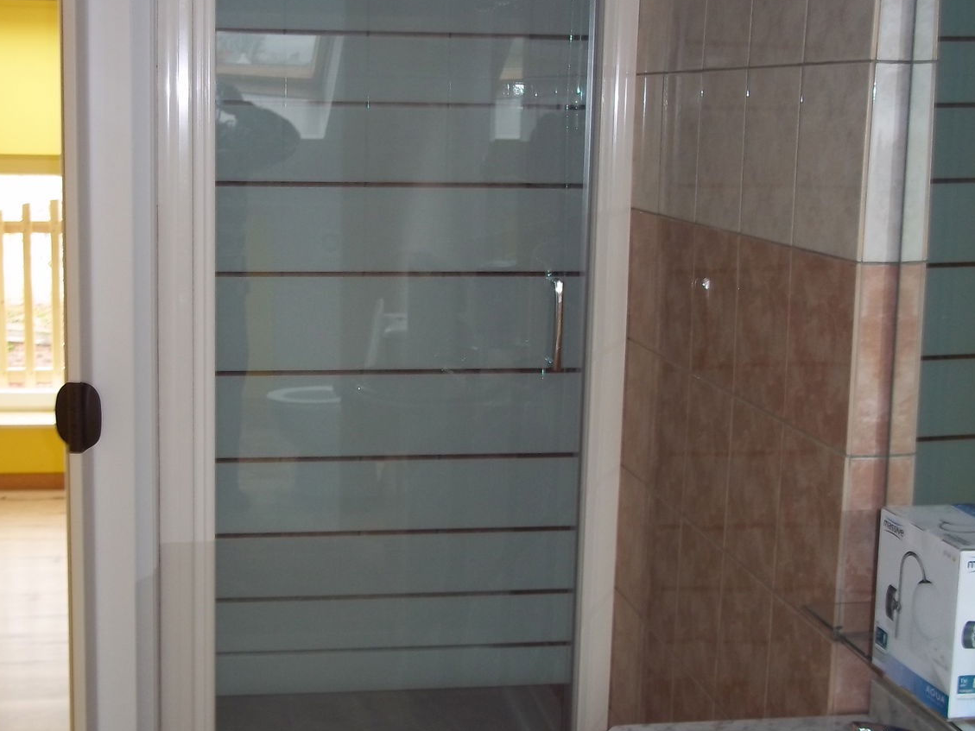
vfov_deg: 28.6
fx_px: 1437
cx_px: 377
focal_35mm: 51
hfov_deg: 37.3
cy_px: 332
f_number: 3.1
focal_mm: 6.5
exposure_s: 1/30
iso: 80
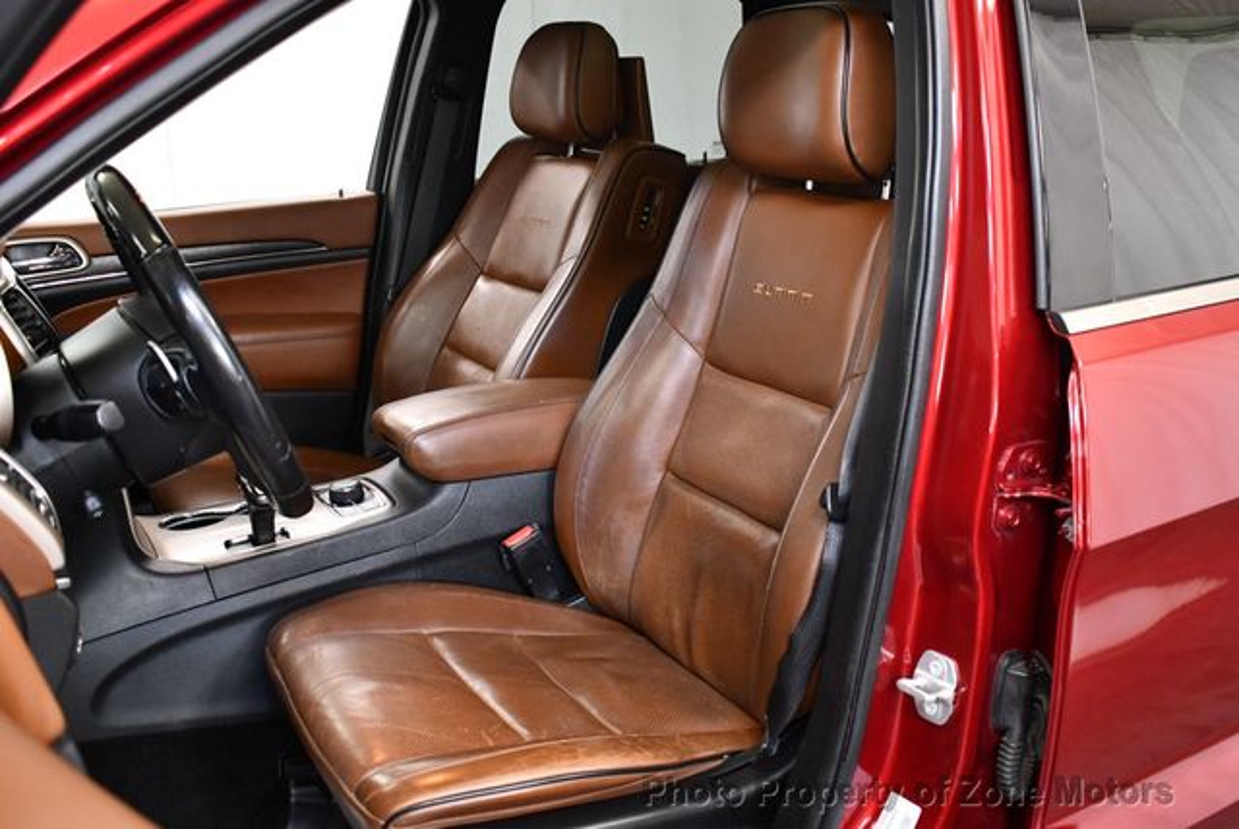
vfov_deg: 36.9
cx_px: 620
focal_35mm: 36
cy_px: 414
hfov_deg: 53.1
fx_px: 1240
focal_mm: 18
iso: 2000
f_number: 3.5
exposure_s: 1/125
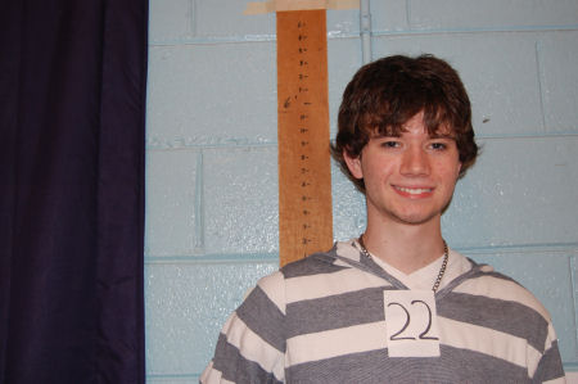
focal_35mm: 45
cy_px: 192
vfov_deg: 29.8
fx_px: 722
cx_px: 289
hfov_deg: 43.6
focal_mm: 30
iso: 400
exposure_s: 1/60
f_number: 4.2
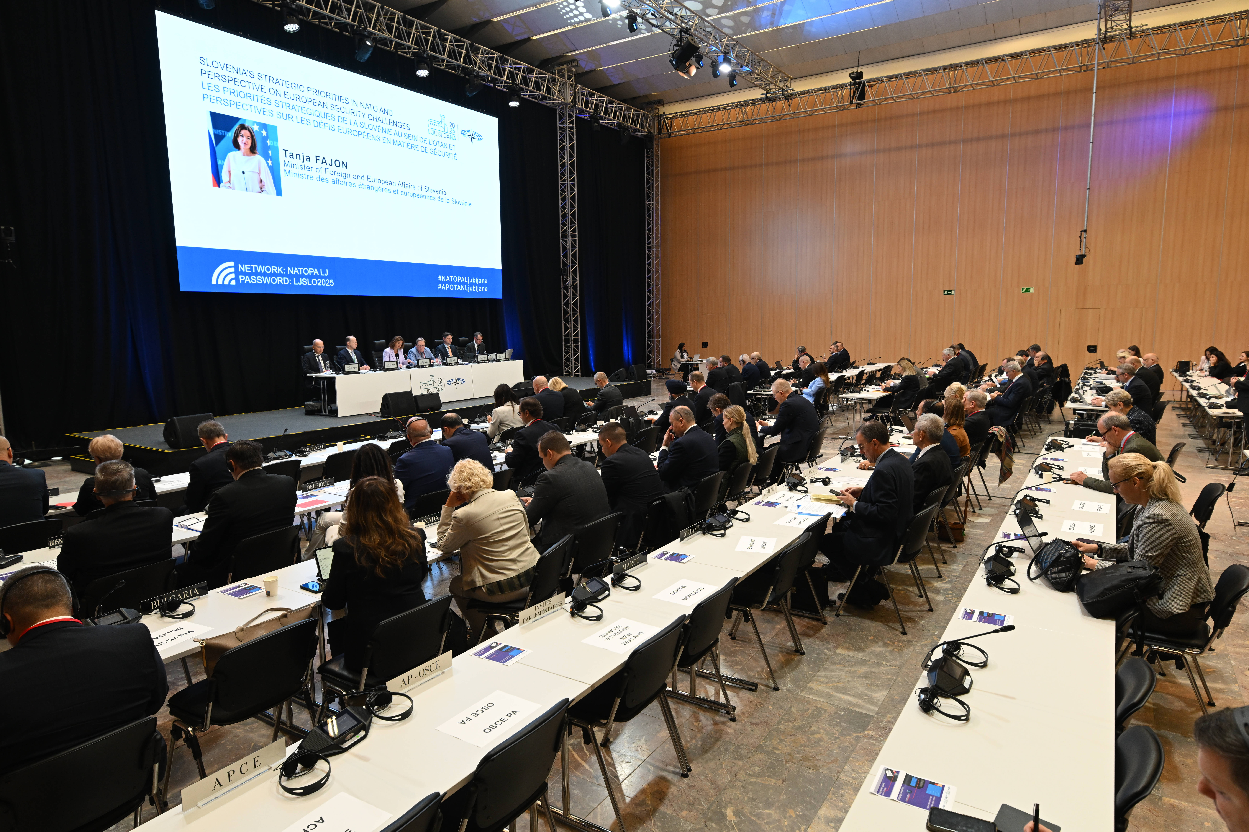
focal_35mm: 21
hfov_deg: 81.2
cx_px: 624
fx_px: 729
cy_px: 416
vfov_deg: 59.5
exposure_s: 1/200
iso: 1000
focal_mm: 21
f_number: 4
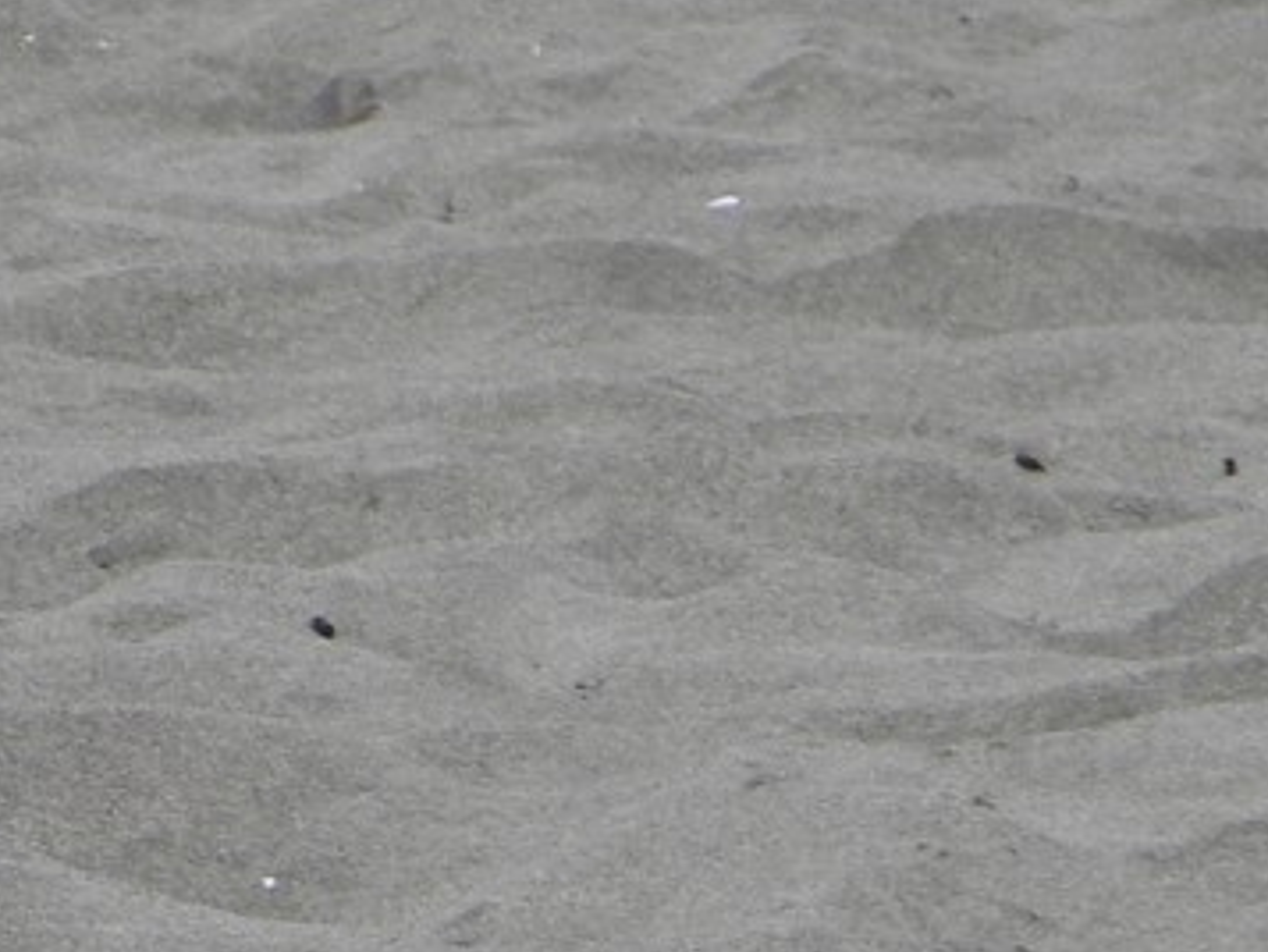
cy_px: 1606
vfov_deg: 1.3
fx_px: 41333
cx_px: 103
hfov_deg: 1.8
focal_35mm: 1128
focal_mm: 46.4
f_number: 5
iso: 64
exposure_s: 1/640
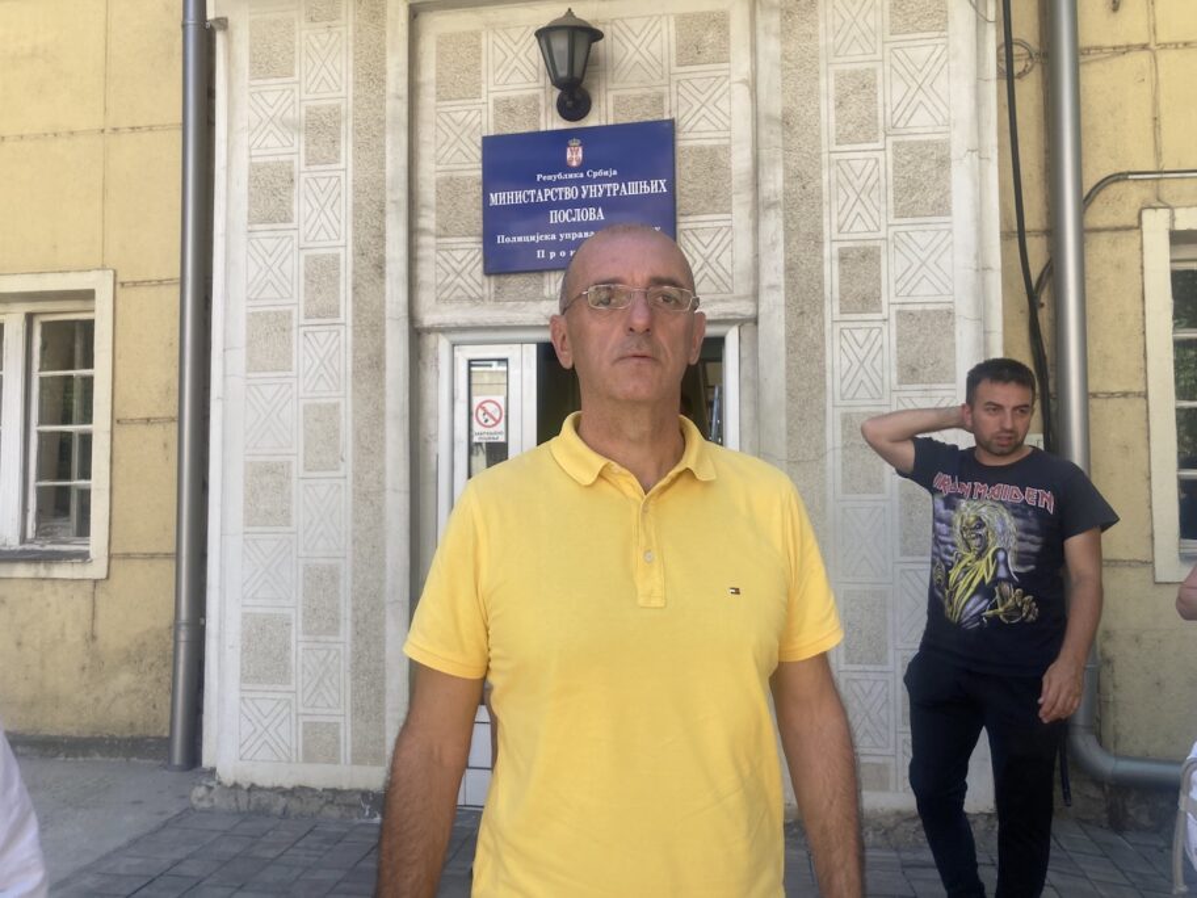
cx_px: 598
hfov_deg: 63.4
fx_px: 968
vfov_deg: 49.7
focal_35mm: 28
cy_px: 449
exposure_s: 1/326
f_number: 1.8
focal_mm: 3.99
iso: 20
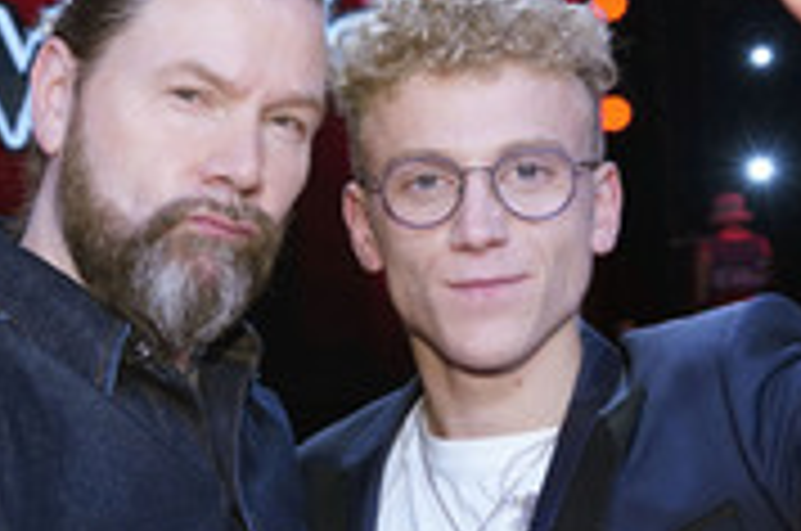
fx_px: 1577
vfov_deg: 19.1
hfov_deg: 28.3
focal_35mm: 71
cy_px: 292
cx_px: 277
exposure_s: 1/125
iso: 1600
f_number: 4.5
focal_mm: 28
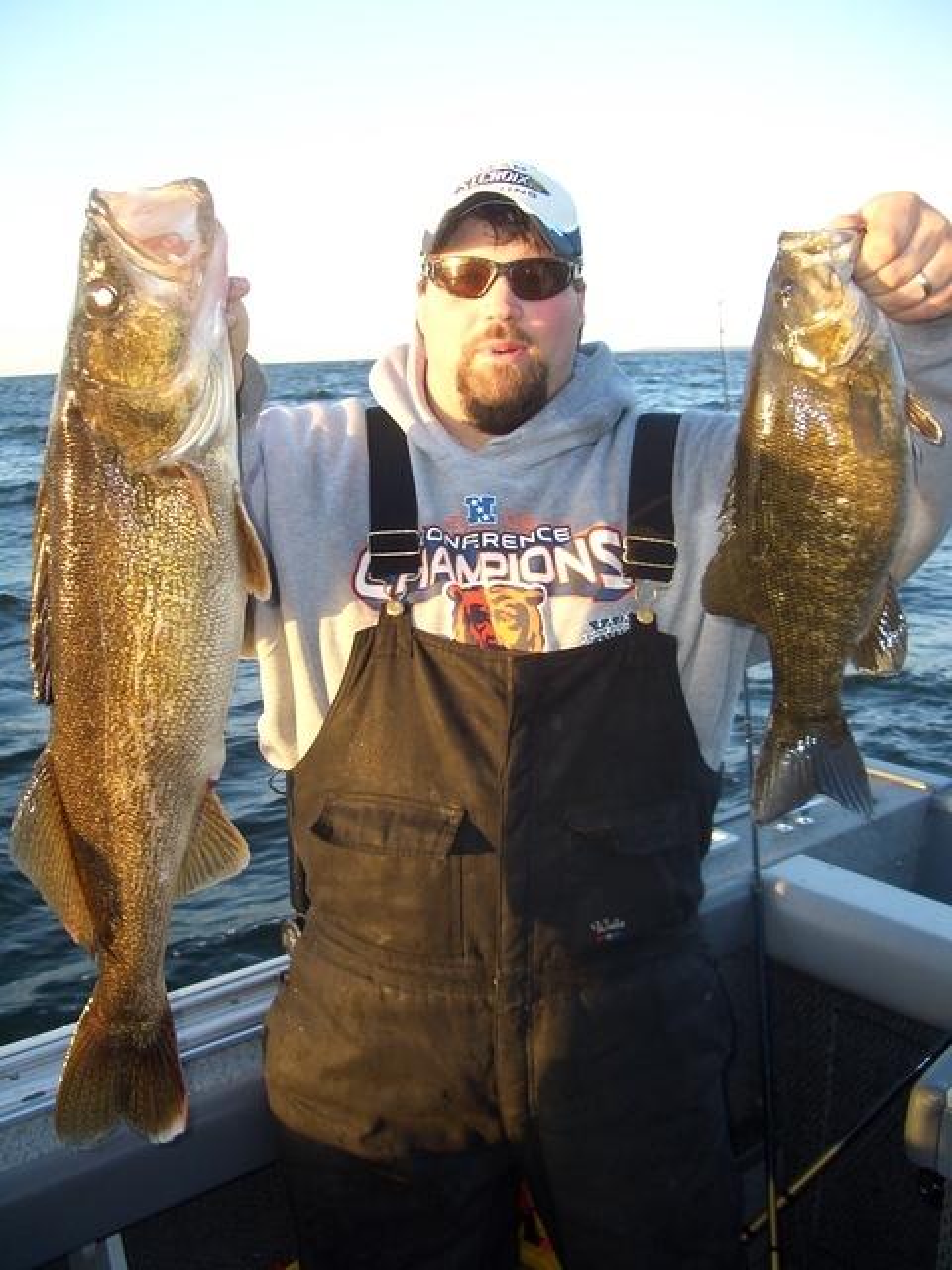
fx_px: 1283
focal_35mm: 35
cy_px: 635
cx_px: 476
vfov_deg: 52.6
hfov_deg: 40.7
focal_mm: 5.8
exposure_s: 1/80
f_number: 2.6
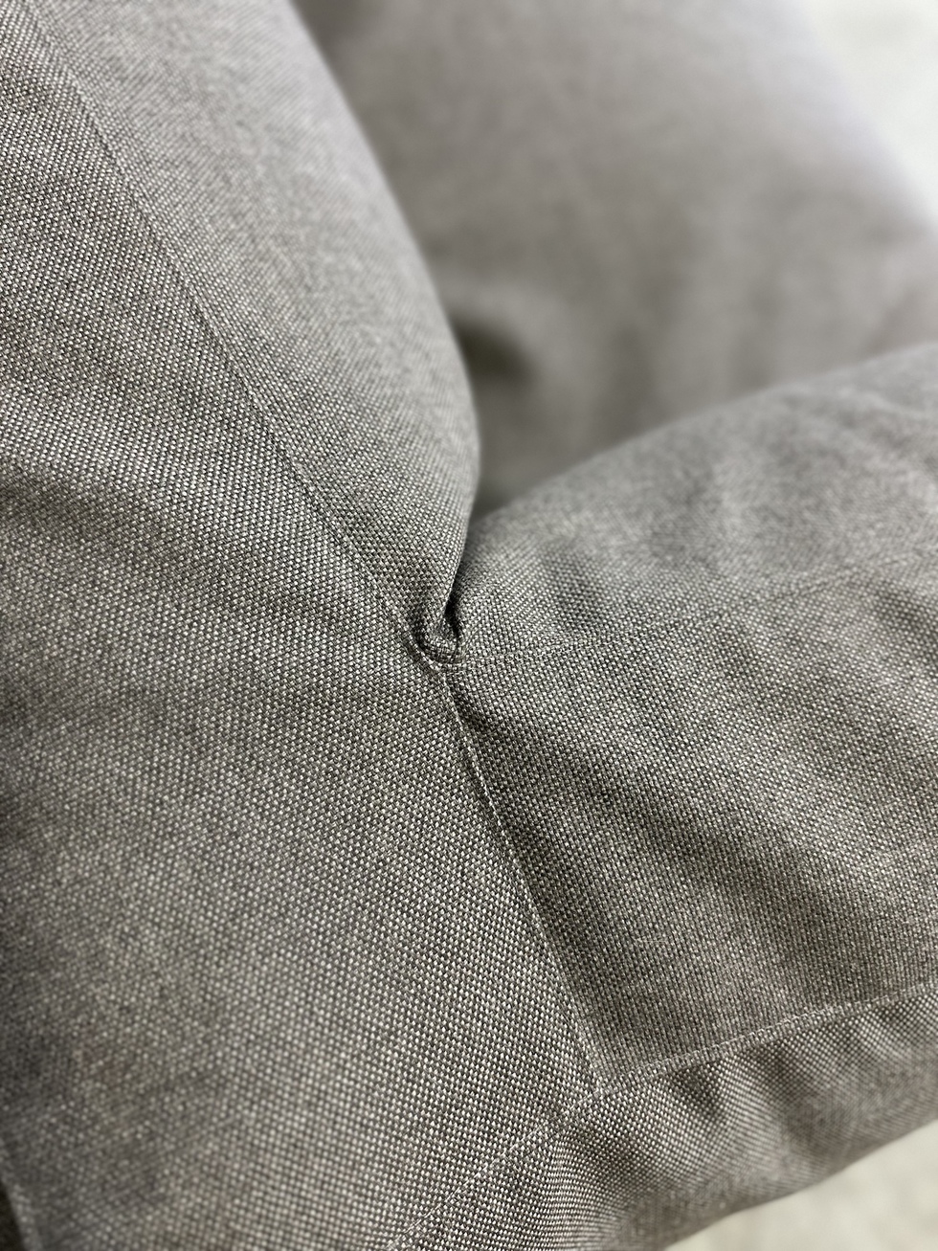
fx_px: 867
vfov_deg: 71.6
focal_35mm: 24
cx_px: 469
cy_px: 626
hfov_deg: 56.8
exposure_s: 1/50
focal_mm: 6.86
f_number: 1.78
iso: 640
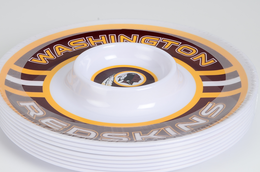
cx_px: 126
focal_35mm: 96
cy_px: 97
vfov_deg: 14.2
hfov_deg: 21.3
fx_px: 690
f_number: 18
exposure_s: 1/160
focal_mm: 45
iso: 100
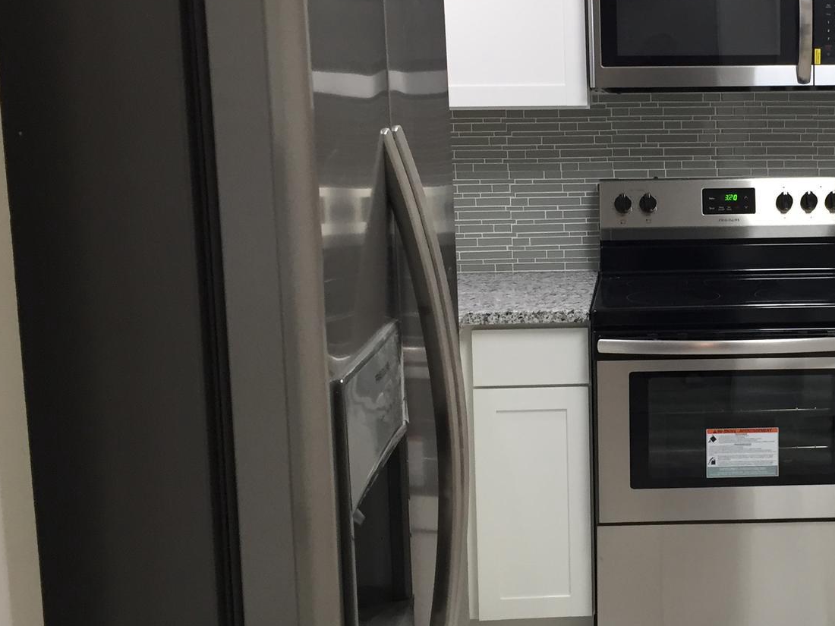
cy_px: 244
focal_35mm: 54
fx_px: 1303
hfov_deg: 33.7
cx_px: 749
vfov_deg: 27.0
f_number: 2.2
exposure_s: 1/30
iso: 64
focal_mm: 4.15
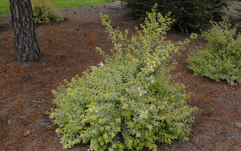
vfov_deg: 29.9
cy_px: 80
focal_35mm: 43
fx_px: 282
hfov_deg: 46.2
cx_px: 120
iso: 400
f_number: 8
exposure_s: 1/250
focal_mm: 28
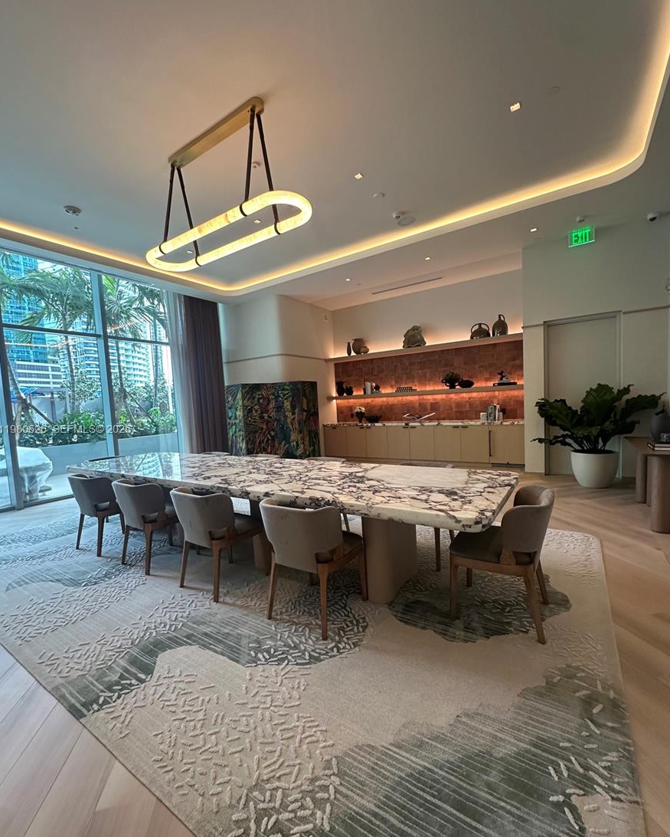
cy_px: 430
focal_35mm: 15
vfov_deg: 96.8
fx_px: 372
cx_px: 334
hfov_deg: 84.1
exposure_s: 1/60
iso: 160
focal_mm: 2.22
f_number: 2.2
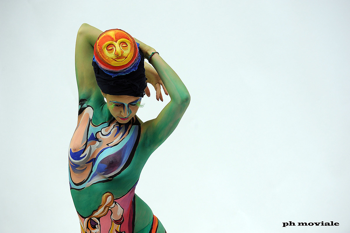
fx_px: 1943
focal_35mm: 200
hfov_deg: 10.3
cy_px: 116
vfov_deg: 6.9
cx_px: 175
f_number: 7.1
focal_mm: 200
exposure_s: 1/320
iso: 800
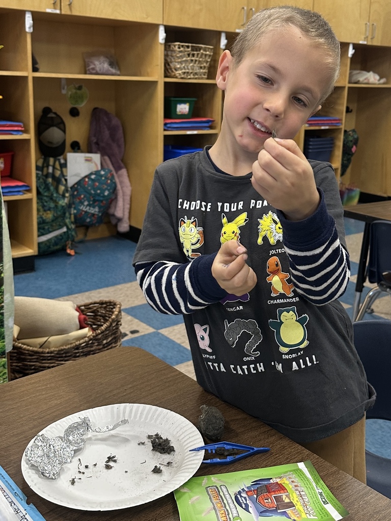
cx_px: 196
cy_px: 260
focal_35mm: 24
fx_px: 361
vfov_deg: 71.6
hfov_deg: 56.8
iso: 200
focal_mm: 6.86
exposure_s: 1/60
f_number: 1.78
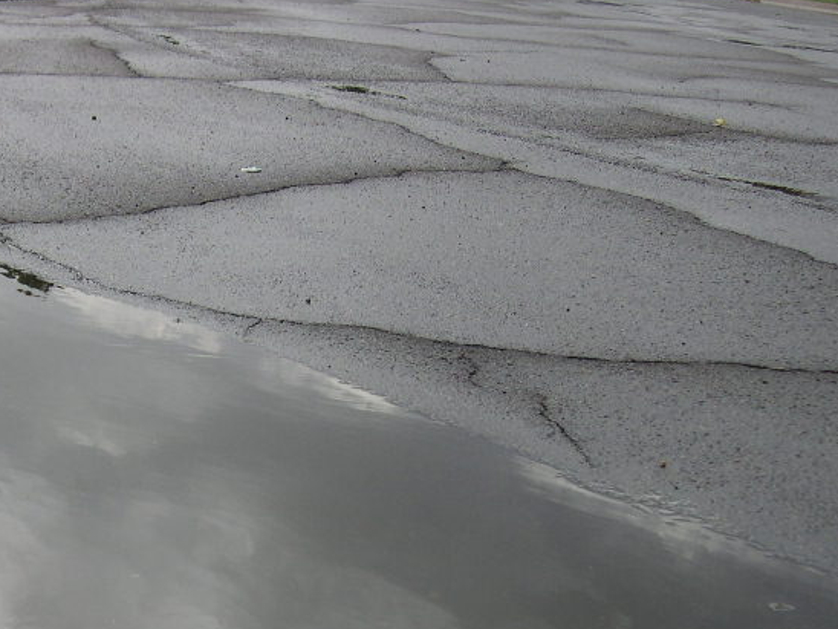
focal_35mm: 71
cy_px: 468
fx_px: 1719
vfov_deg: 20.6
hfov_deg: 26.6
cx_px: 115
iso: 100
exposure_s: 1/305
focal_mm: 8
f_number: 2.8
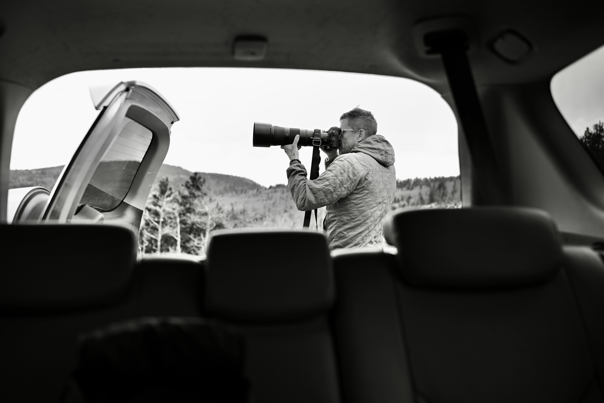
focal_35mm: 40
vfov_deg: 33.4
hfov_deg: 48.5
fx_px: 671
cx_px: 302
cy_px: 202
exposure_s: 1/160
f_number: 3.2
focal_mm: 40
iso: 100
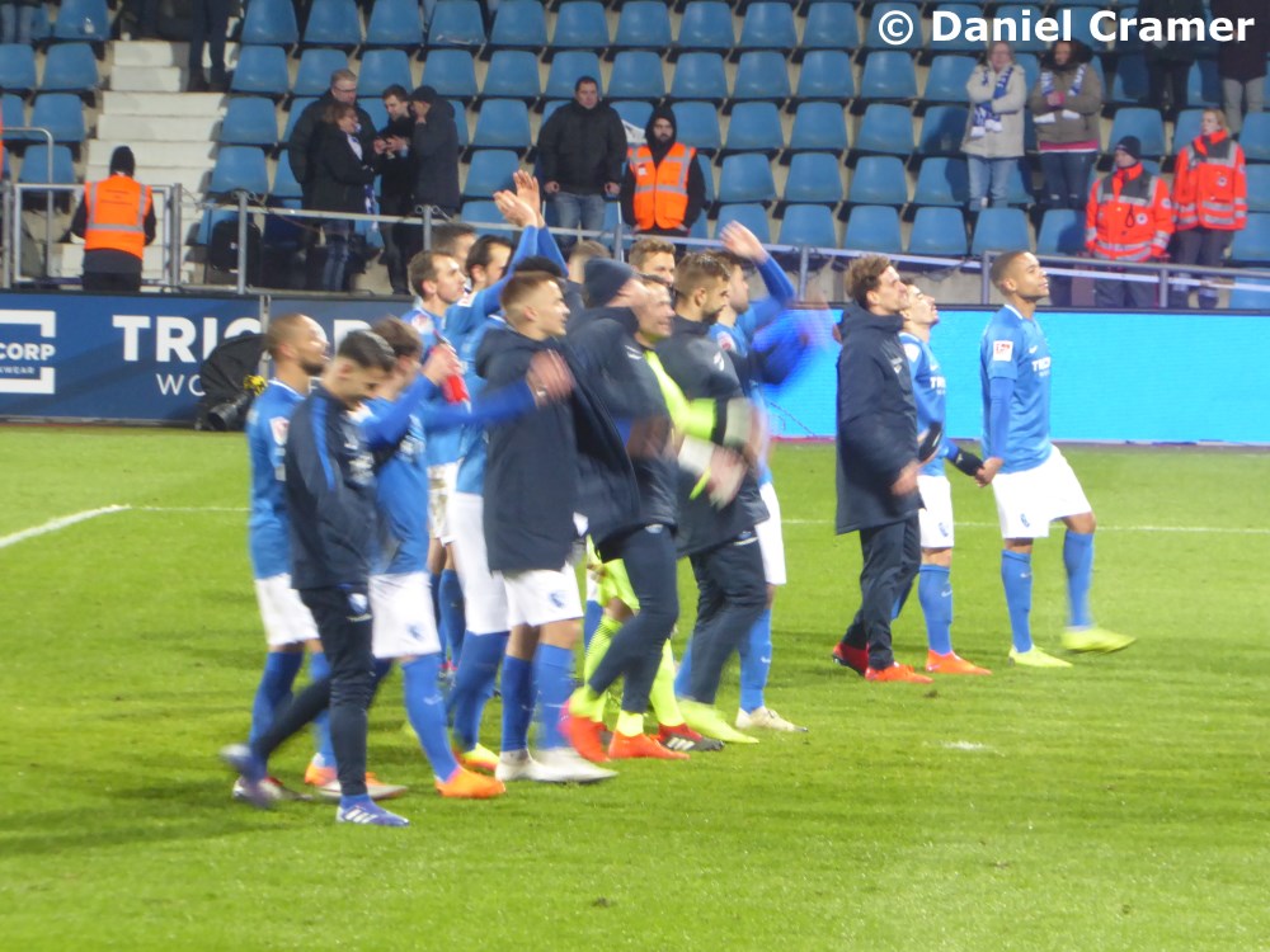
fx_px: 11814
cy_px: 476
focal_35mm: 322
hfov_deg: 6.2
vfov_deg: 4.6
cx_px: 635
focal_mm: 57.7
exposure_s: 1/25
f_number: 5.9
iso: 400
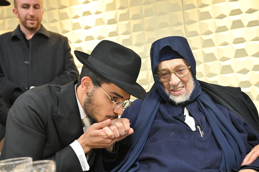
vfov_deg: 31.2
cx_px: 130
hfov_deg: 45.4
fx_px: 309
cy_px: 86
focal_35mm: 43
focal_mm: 43
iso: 2000
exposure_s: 1/80
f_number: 4.5
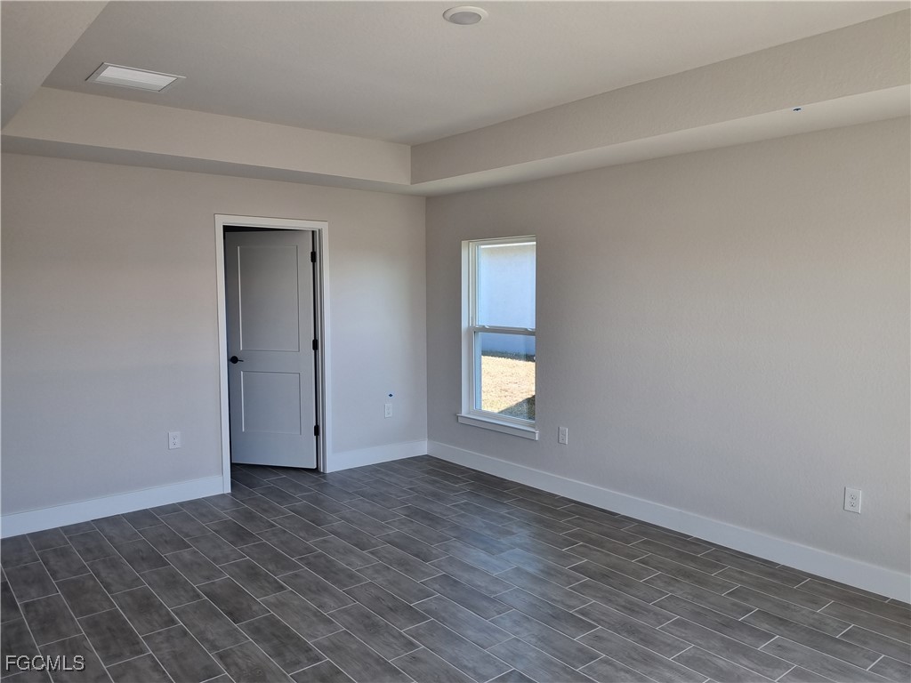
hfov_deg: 67.3
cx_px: 456
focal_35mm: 26
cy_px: 342
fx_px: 684
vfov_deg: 53.1
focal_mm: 5.4
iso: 50
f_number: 1.8
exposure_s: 1/137
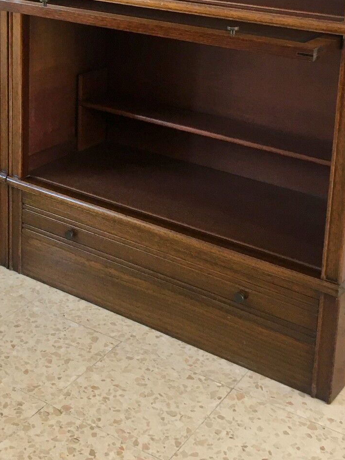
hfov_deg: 23.7
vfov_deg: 30.4
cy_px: 55
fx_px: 811
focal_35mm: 61
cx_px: 81
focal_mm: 4.15
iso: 100
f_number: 2.2
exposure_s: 1/33
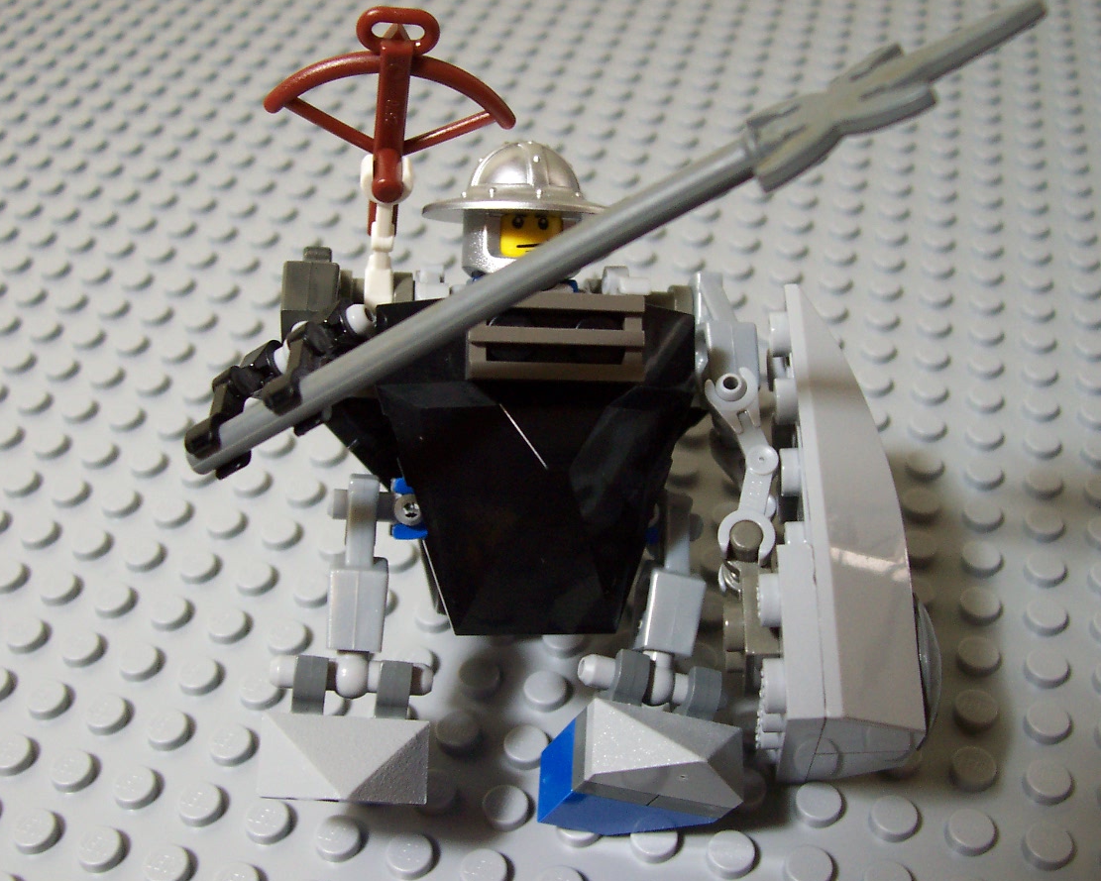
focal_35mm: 39
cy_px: 445
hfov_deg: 46.8
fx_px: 1271
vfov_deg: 38.2
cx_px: 571
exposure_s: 1/30
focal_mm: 5.6
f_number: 2.8
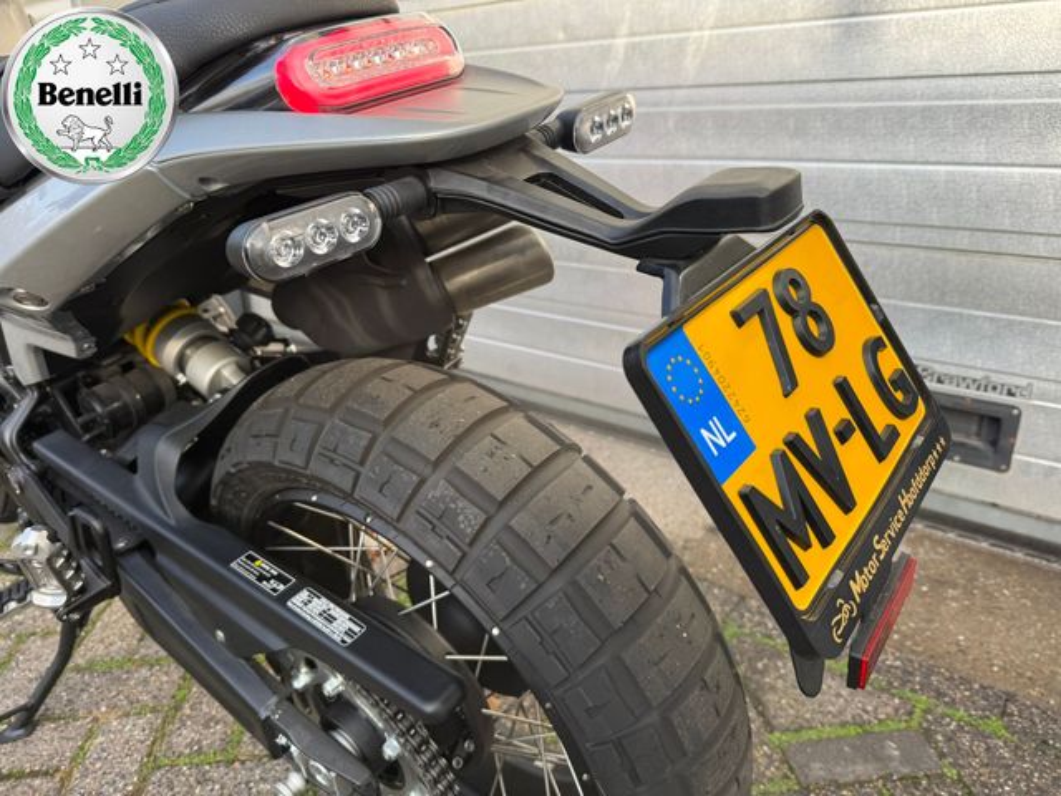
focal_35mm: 24
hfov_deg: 71.6
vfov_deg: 56.8
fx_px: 736
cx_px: 530
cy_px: 398
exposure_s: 1/575
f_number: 1.78
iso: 80
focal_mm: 6.76
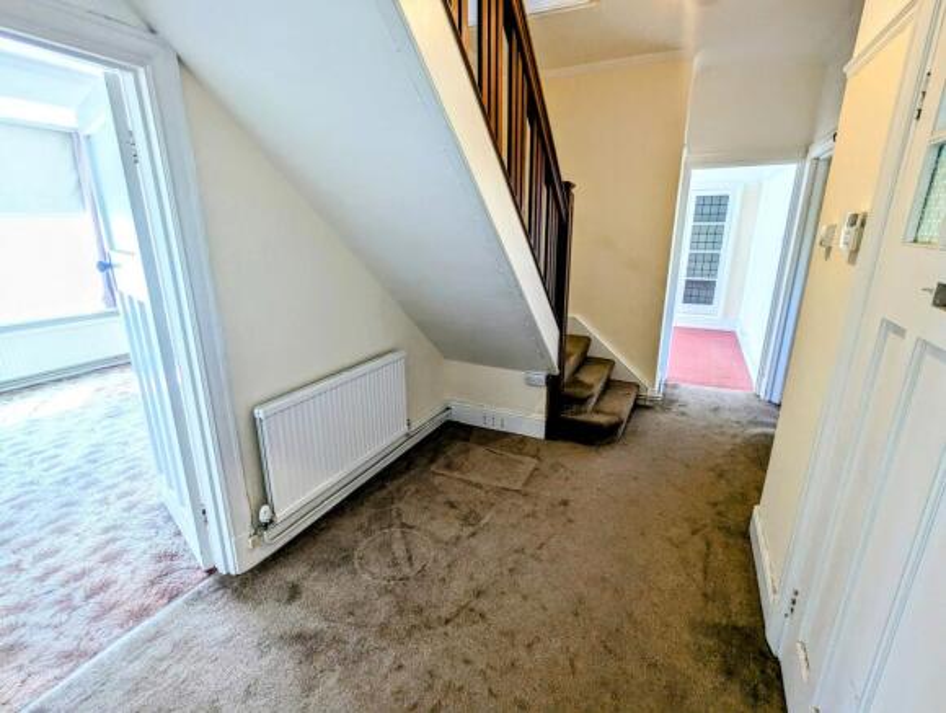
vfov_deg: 78.3
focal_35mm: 16
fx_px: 438
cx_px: 473
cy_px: 356
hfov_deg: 94.4
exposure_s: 1/85.5
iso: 156
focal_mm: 2.35
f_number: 2.2
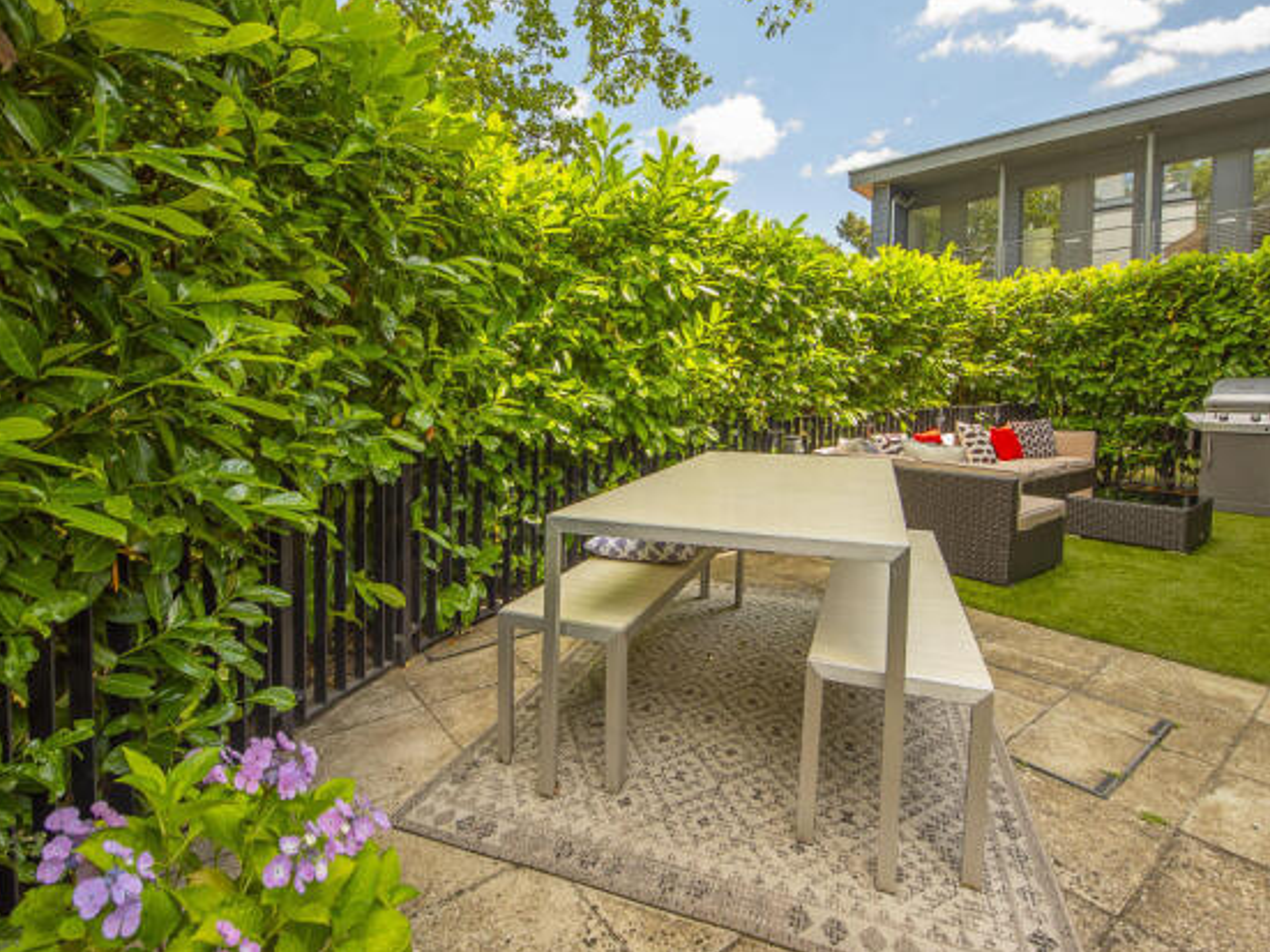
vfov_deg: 78.0
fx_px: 587
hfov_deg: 94.5
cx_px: 662
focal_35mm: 16
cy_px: 455
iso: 250
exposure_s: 1/250
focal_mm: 14
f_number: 6.3
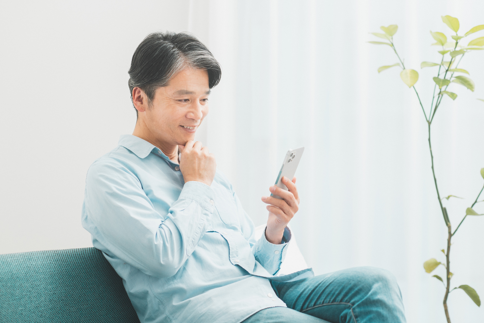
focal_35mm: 86
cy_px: 163
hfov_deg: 23.6
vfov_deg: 15.9
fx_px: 1156
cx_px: 245
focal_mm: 85
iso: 400
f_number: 3.2
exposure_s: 1/160
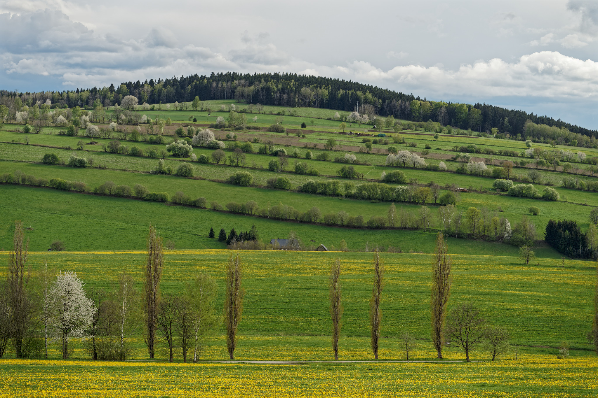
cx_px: 299
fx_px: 1661
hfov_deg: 20.4
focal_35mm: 100
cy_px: 199
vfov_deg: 13.7
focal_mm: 100
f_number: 8
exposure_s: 1/320
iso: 200
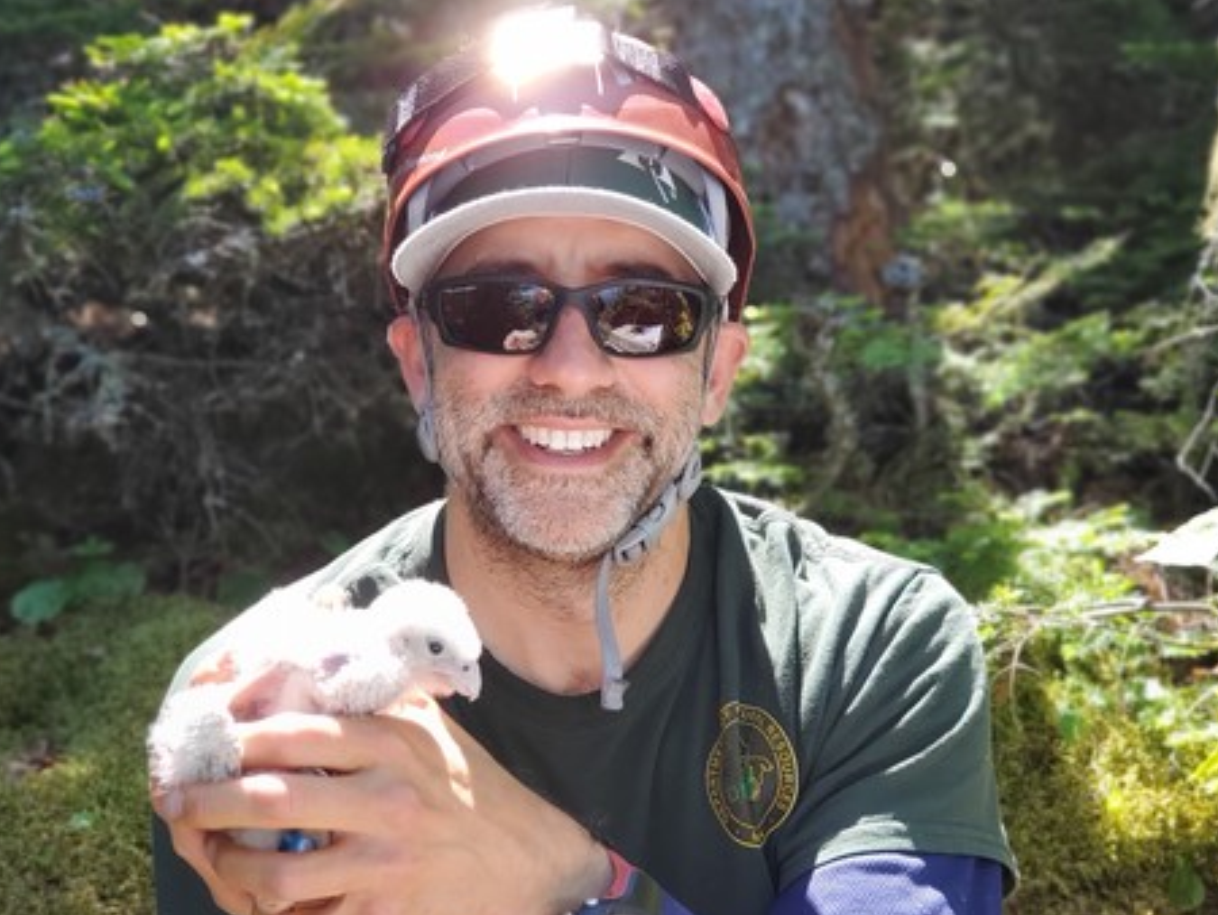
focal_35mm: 67
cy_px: 491
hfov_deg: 29.0
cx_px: 612
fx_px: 2359
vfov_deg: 21.9
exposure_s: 1/119
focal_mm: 6
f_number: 2.4
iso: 64
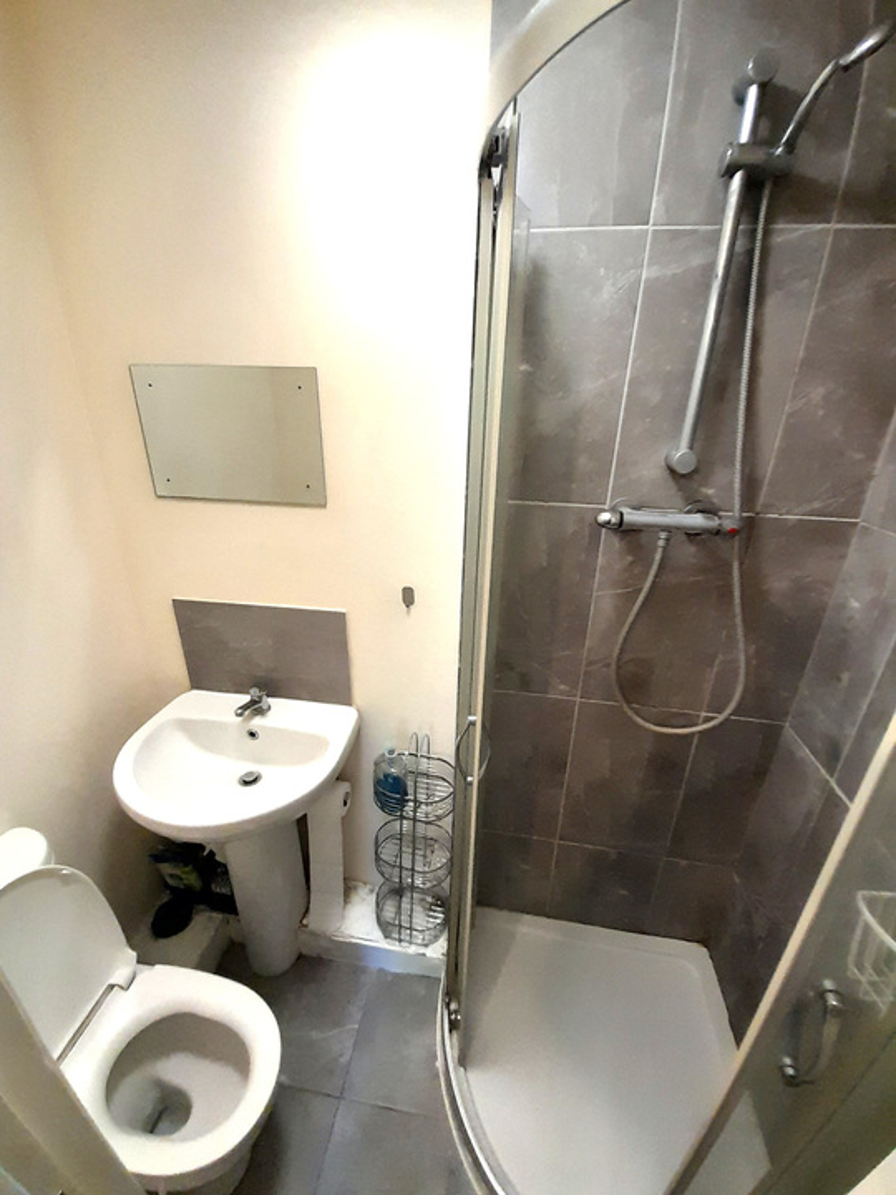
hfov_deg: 89.9
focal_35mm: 13
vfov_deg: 106.2
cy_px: 598
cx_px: 448
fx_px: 449
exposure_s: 1/50
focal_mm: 1.13
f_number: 2.2
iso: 160
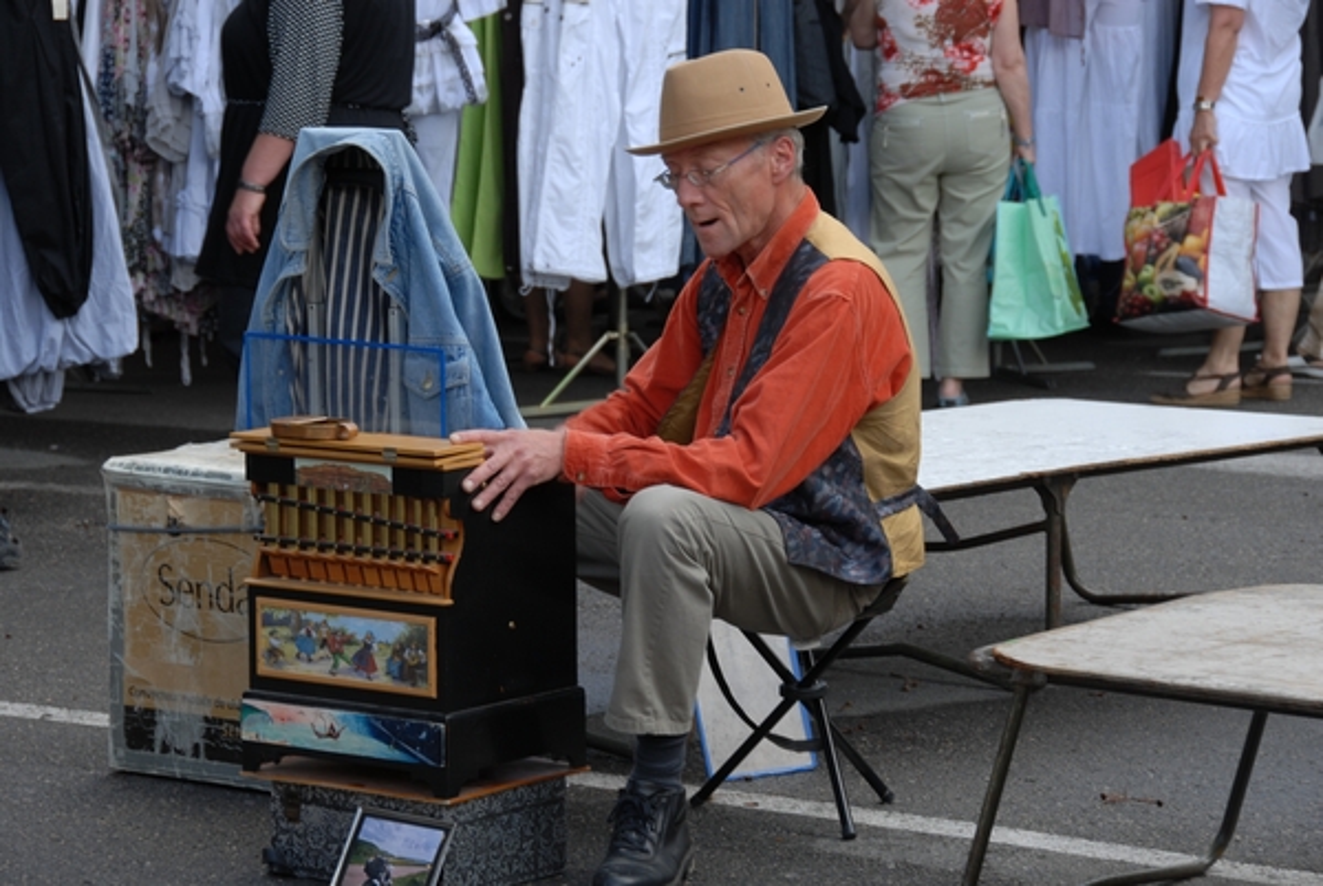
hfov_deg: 16.6
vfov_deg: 11.2
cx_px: 662
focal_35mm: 123
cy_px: 443
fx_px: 4527
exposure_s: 1/100
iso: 100
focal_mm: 82
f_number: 6.3
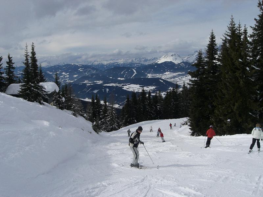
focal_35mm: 38
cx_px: 132
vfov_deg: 37.7
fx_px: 289
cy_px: 98
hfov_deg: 49.0
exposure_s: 1/2000
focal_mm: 6.3
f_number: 4.4
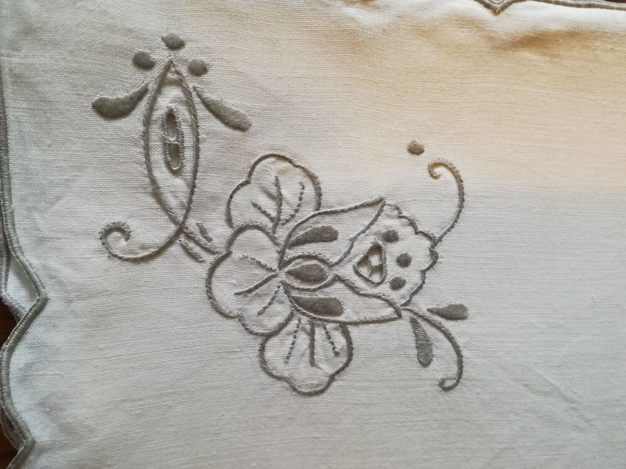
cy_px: 234
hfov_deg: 67.3
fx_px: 470
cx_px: 313
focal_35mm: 26
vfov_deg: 53.1
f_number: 2.2
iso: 320
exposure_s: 1/25
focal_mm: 3.83
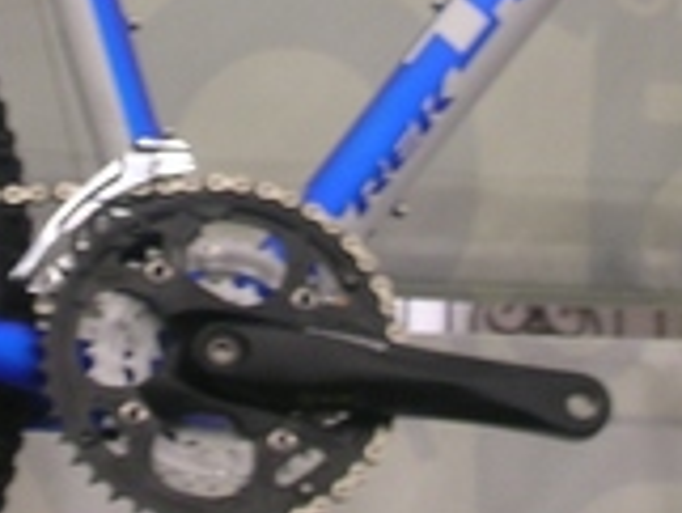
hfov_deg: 13.0
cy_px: -15
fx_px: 2997
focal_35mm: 152
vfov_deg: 9.7
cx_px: 292
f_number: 3
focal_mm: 5.8
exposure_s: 1/4.3
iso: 50
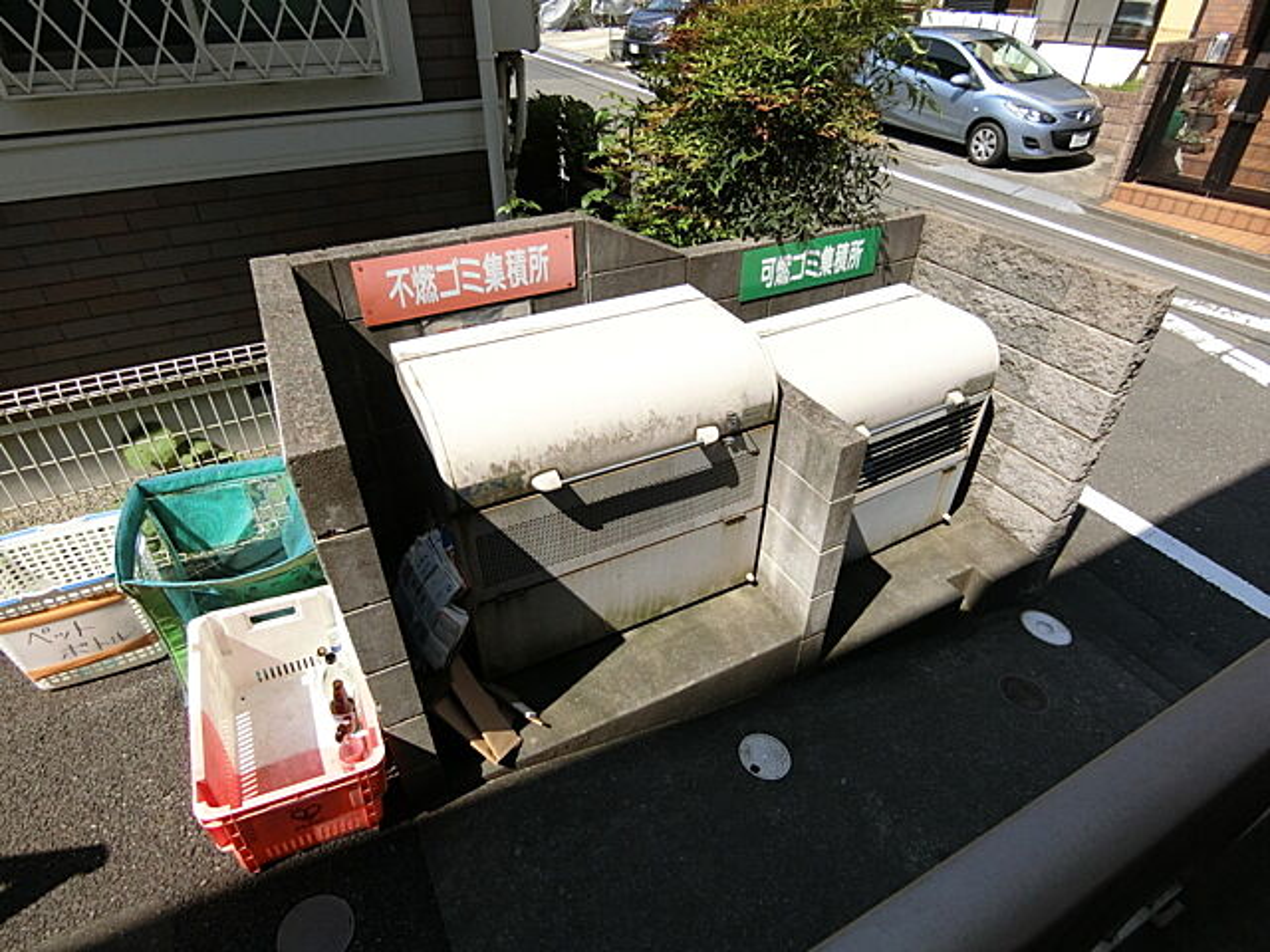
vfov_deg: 68.7
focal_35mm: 19
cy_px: 476
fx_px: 697
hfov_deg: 84.7
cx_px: 635
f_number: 6.9
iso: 400
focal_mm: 4.06
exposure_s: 1/1000
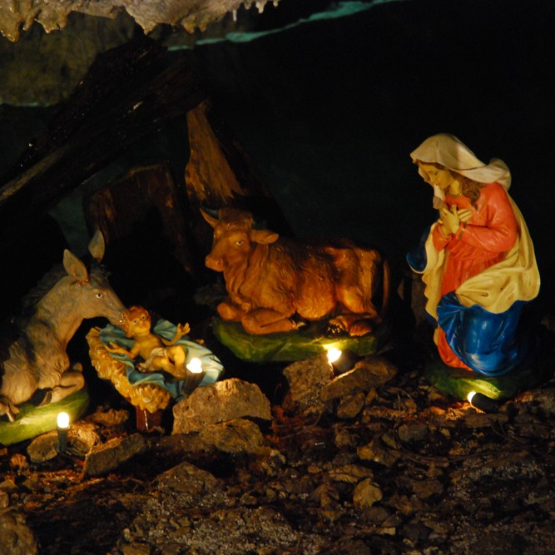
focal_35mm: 134
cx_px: 243
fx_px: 2431
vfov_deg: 13.0
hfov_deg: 13.0
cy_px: 278
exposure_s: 1/8
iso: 1600
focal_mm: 70
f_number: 4.5
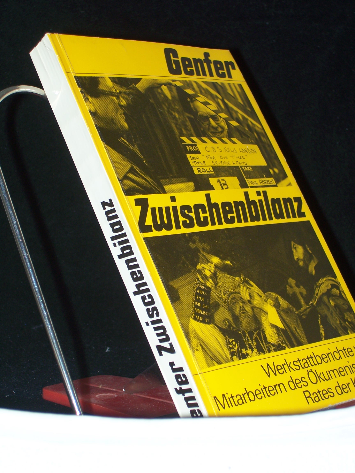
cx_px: 178
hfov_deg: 18.0
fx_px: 1121
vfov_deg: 23.8
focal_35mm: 82
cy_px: 236
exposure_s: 1/80
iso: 80
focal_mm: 13.6
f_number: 4
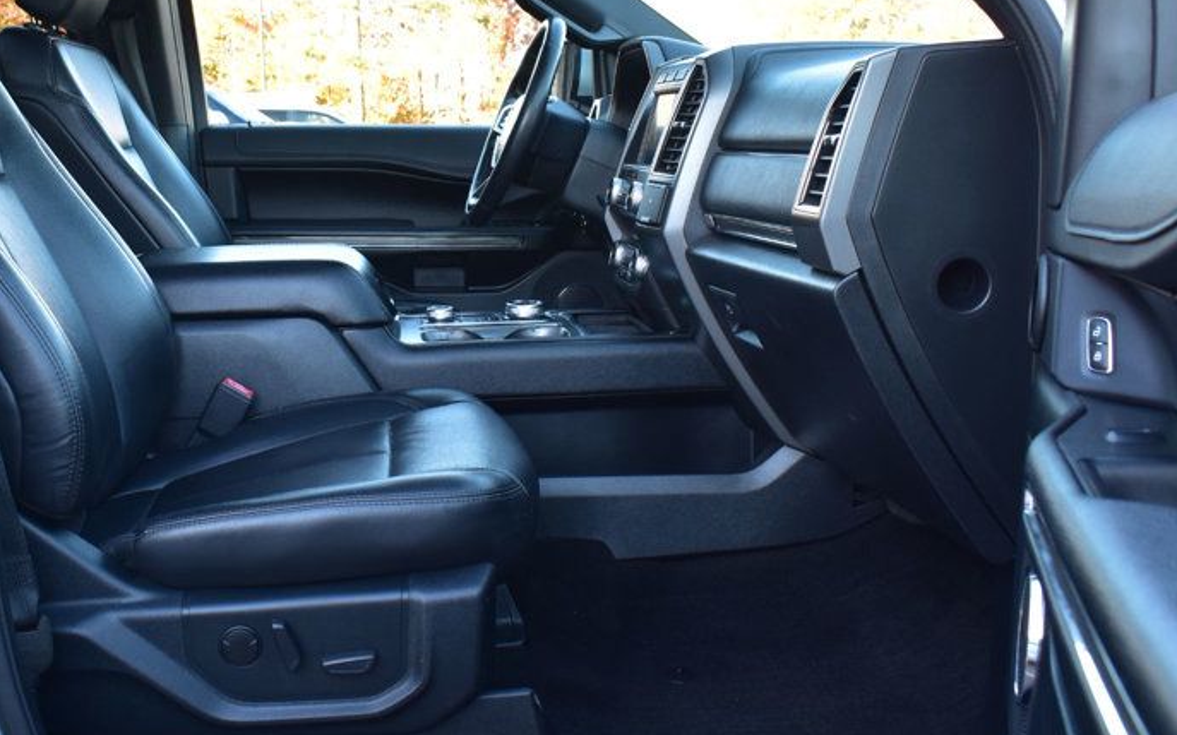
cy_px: 291
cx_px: 464
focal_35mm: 41
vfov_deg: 31.1
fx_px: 1315
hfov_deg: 47.9
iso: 400
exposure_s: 1/40
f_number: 7.1
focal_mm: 18
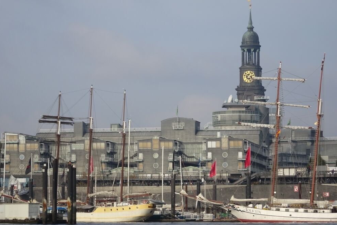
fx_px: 1245
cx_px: 168
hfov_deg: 15.4
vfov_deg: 10.3
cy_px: 109
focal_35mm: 133
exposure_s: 1/400
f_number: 5.6
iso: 80
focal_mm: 21.66
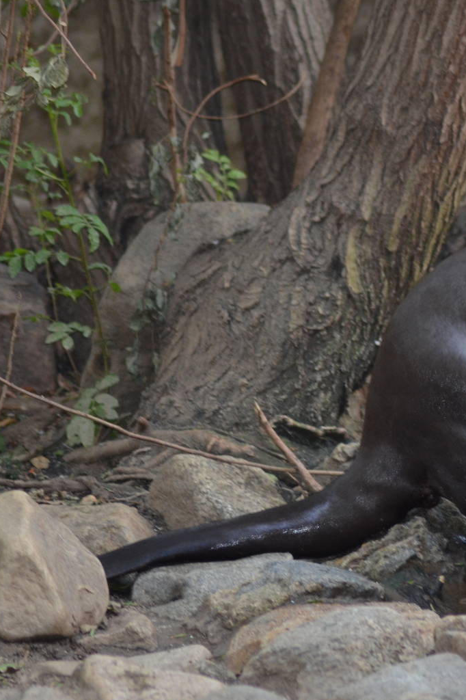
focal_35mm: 585
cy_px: 361
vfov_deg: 3.5
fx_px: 11366
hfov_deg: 2.3
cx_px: 517
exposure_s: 1/60
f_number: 5
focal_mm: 250
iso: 800
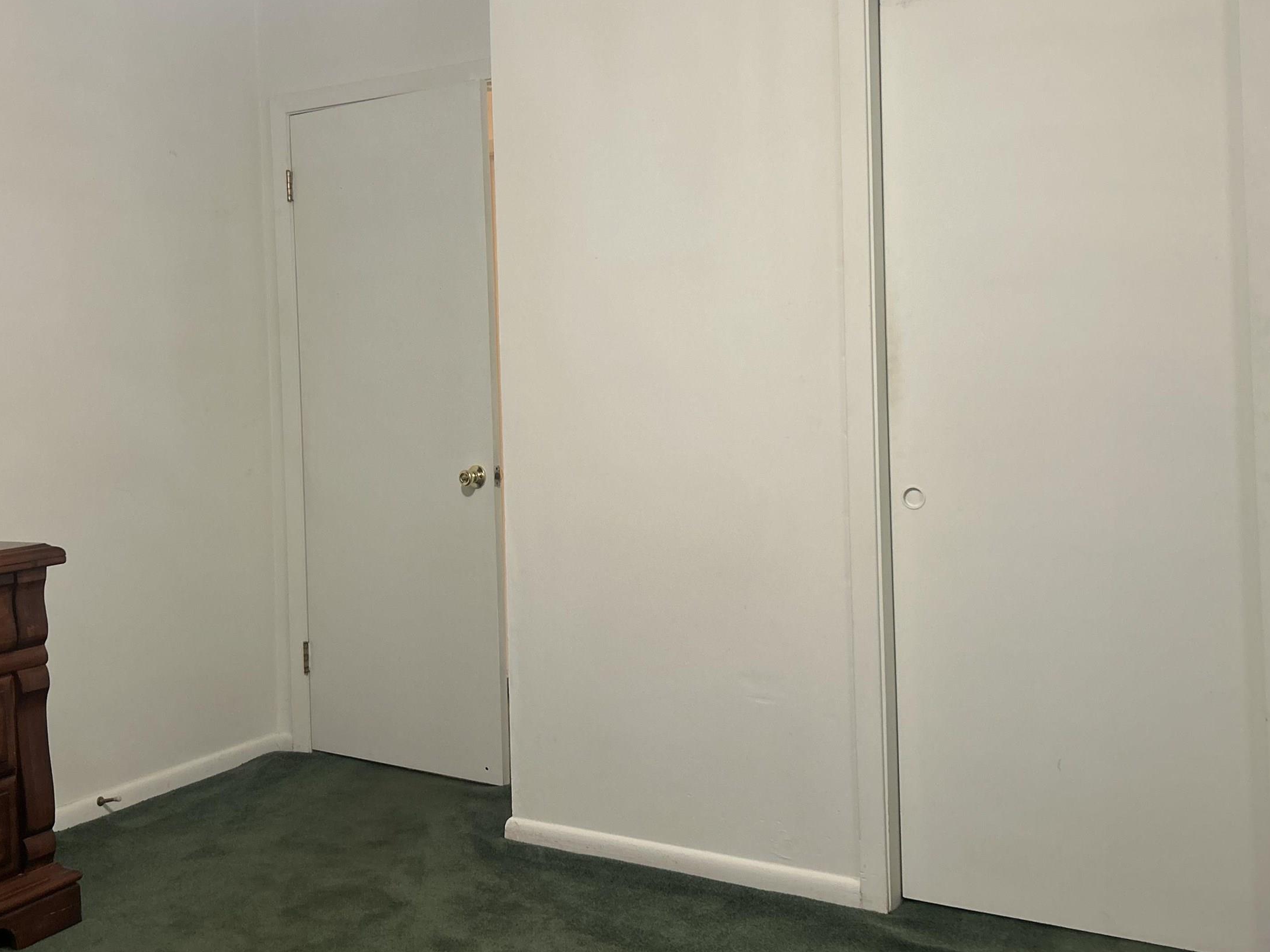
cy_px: 383
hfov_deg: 50.0
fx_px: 1357
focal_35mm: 37
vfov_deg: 38.5
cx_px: 544
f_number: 1.5
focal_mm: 5.7
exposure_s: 1/60
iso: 200
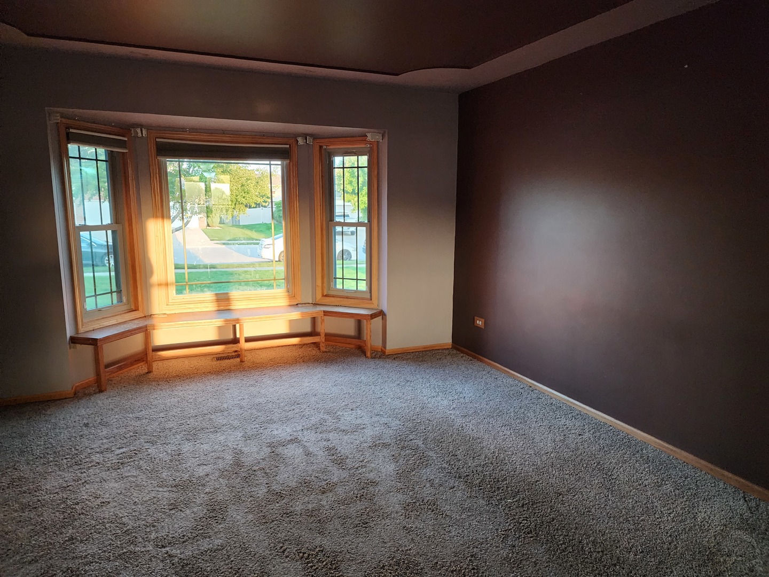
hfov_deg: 73.9
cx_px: 384
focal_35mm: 23
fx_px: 511
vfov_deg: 58.9
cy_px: 288
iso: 1000
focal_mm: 6.4
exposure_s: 1/120
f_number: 1.8
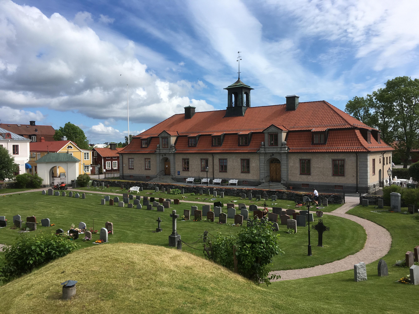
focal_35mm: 29
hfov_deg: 61.7
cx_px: 210
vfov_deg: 48.2
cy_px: 157
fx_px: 351
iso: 25
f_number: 2.2
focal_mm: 4.15
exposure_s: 1/1479
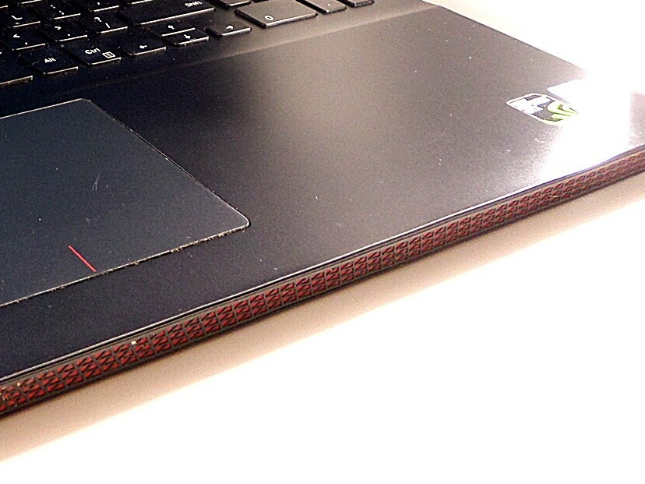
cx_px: -63
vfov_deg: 23.5
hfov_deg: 29.9
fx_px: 1081
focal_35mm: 58
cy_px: -62
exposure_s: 1/30
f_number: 3.1
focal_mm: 4.3
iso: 120
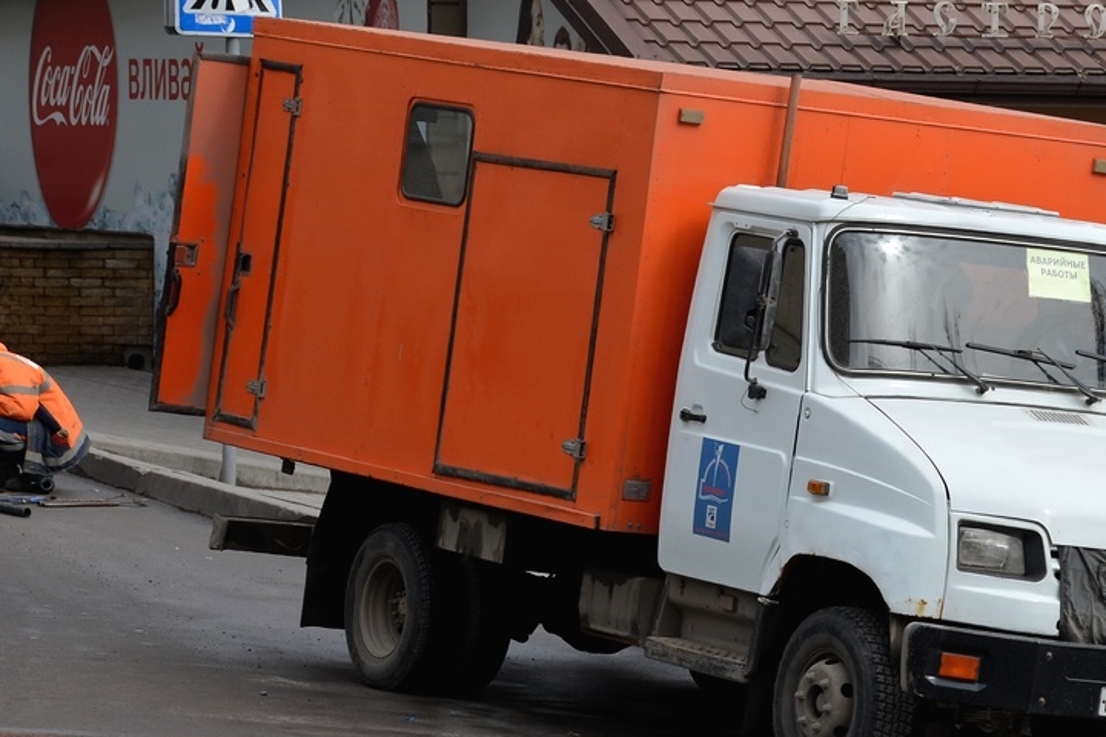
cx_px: 863
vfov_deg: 6.1
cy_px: 258
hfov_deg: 9.1
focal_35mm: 225
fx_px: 6912
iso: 200
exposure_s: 1/250
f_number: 8
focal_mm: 90
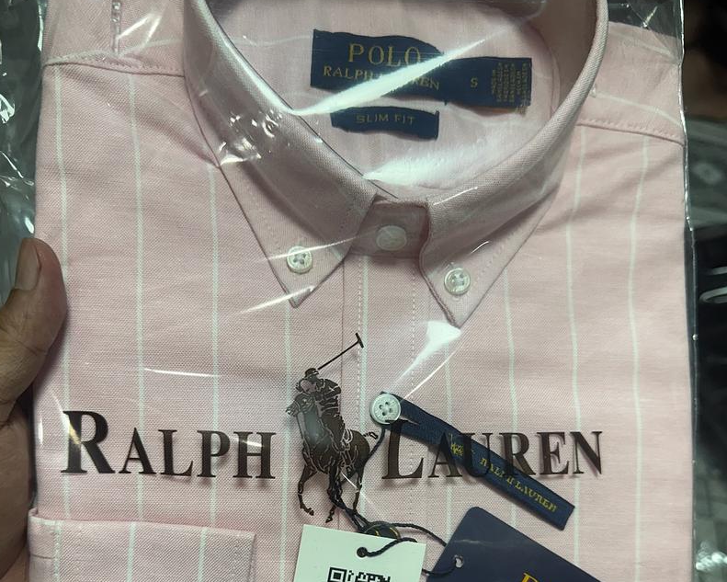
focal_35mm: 32
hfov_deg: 55.7
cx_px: 365
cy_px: 426
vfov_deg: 44.5
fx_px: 689
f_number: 1.78
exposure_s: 1/102
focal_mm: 6.76
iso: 100
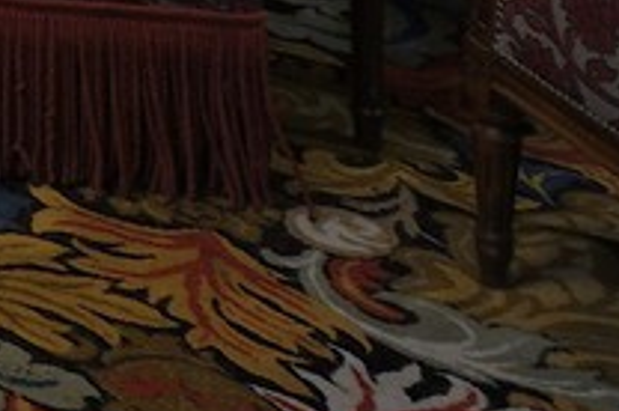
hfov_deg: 9.3
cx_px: -1446
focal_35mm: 154
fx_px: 2644
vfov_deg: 7.1
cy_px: -1111
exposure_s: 1/1.25
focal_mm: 20
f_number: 8
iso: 200
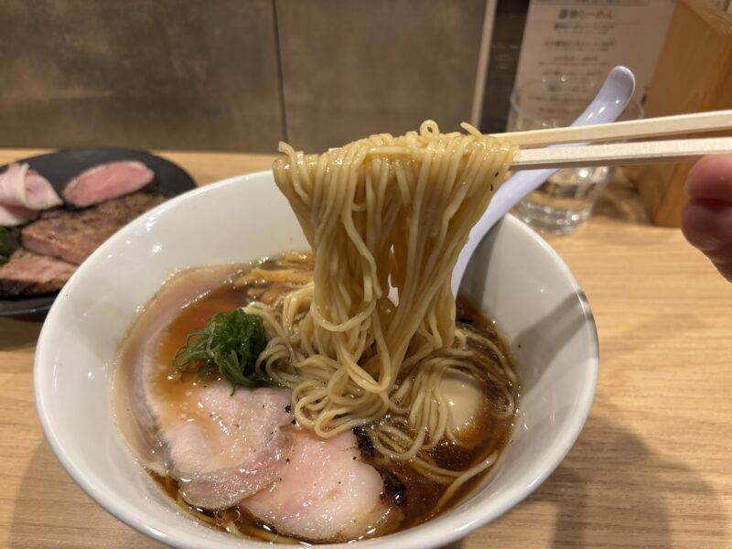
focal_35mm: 26
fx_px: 550
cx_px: 366
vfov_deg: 53.1
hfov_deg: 67.3
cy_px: 274
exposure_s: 1/50
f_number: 1.6
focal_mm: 5.96
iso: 250
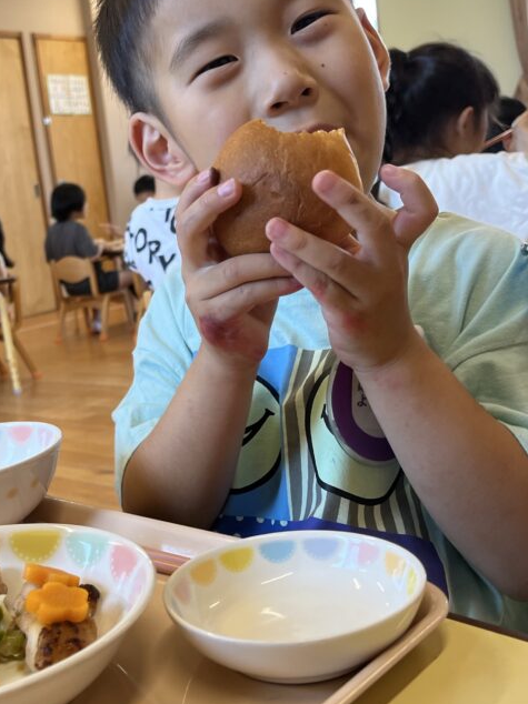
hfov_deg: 33.7
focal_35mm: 42
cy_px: 328
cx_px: 137
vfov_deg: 44.8
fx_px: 855
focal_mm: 5.1
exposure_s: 1/120
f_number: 1.6
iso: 80
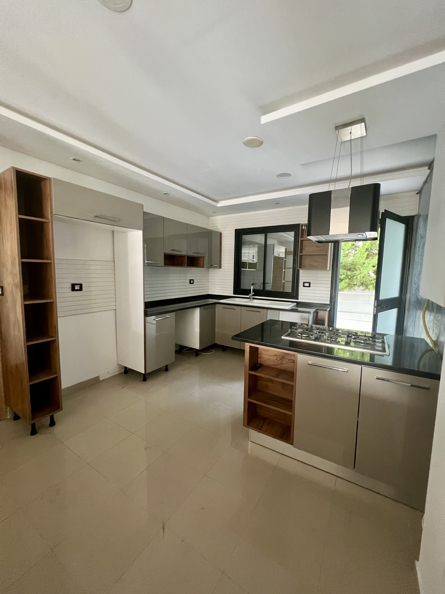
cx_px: 222
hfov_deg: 89.9
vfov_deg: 106.2
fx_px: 223
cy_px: 297
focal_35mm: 13
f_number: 1.8
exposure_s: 1/60
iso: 500
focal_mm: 1.57
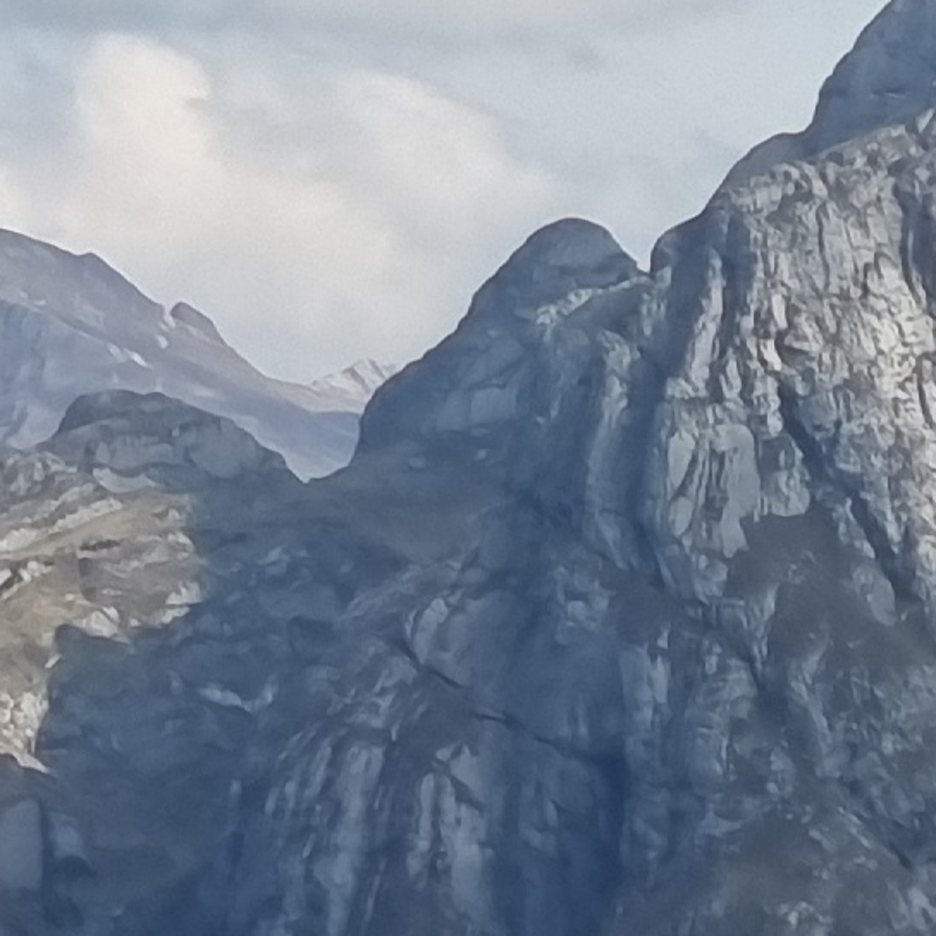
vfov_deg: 11.2
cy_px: 604
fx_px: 4772
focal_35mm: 156
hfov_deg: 9.9
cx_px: -1242
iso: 50
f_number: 1.8
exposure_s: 1/1033
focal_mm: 6.7
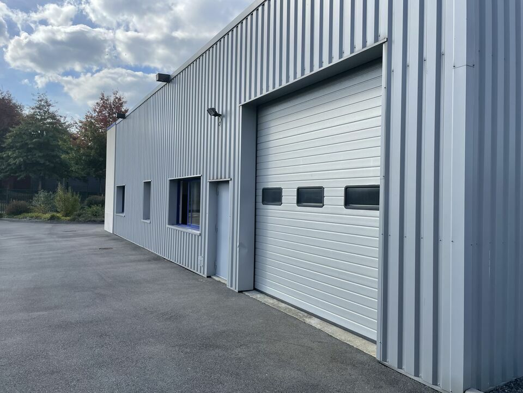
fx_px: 393
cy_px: 196
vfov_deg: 53.1
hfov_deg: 67.3
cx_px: 262
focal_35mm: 26
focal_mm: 4.2
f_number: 1.6
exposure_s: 1/2506
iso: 32
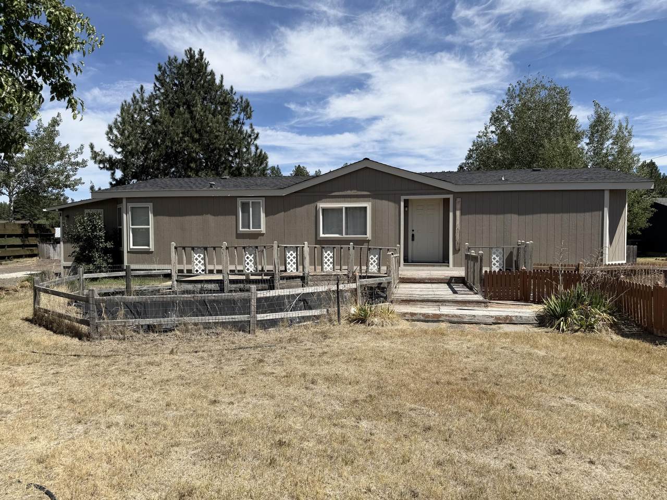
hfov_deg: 71.6
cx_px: 334
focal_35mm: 24
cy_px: 250
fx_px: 462
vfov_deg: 56.8
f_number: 1.78
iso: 80
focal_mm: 6.76
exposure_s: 1/6173
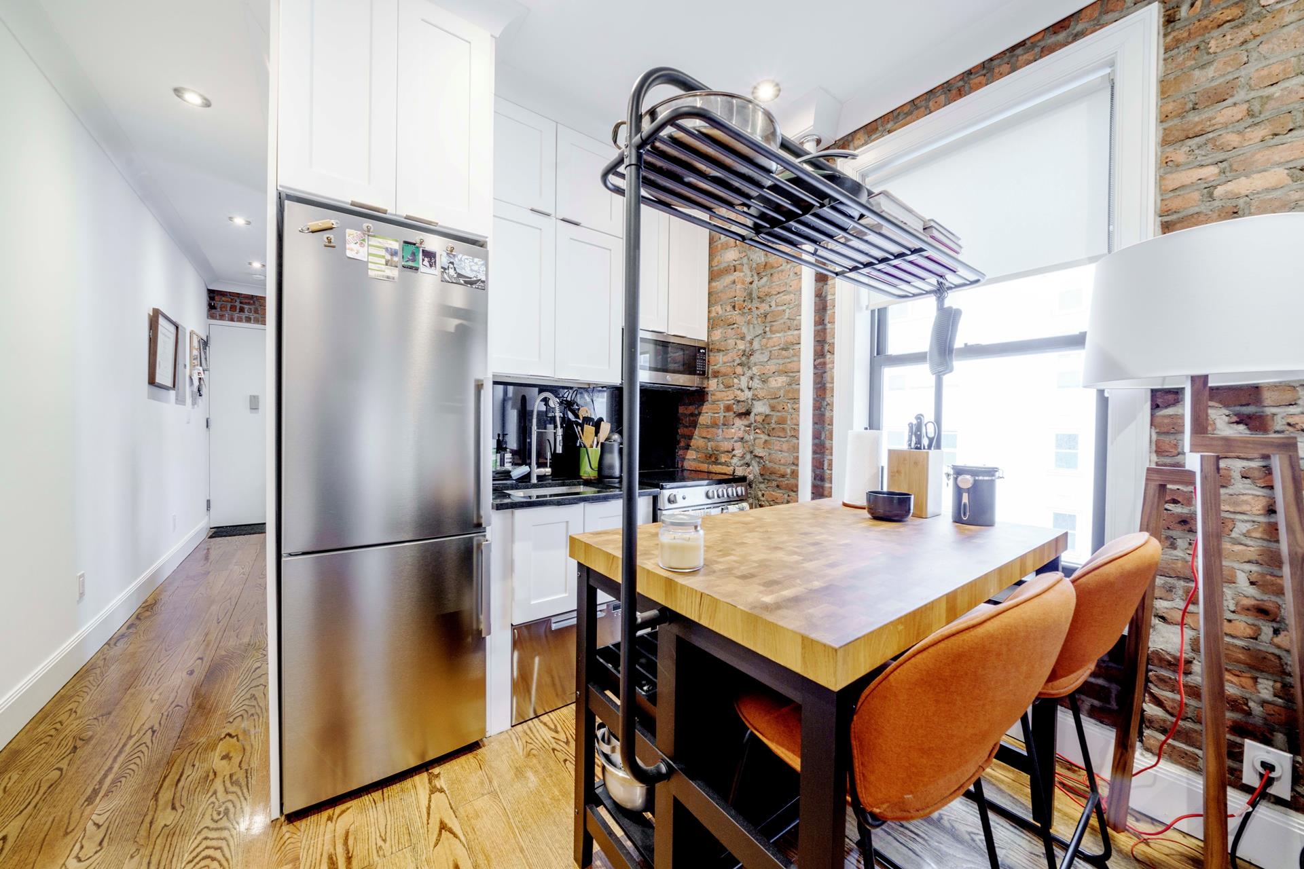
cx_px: 652
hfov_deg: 112.6
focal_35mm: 12
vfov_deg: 90.0
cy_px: 434
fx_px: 435
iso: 320
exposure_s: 1/1.67
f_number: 10
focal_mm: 12
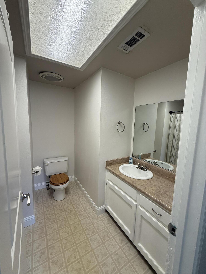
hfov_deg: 85.7
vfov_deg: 102.1
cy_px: 137
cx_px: 103
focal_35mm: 14
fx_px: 111
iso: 200
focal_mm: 2.22
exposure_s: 1/120
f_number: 2.2
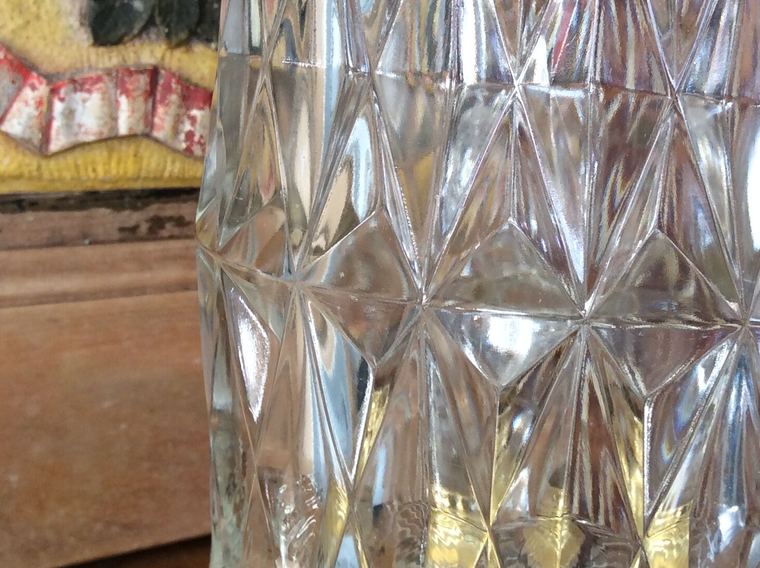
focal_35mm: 57
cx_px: 505
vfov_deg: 25.5
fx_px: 1250
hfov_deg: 33.5
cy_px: 209
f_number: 2.4
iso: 40
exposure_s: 1/33
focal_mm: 3.3
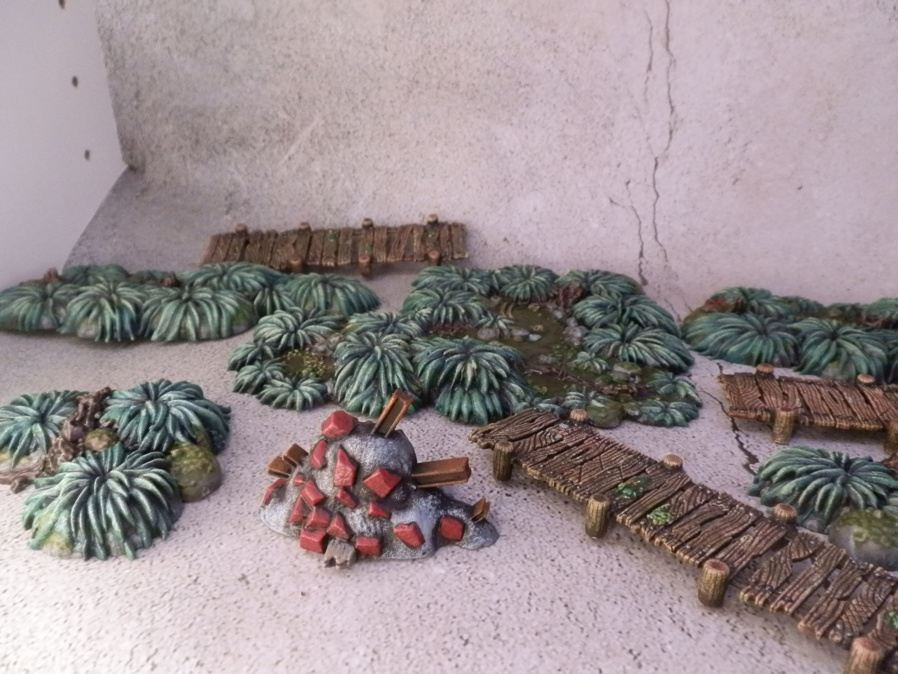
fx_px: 726
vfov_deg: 49.7
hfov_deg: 63.4
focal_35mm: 28
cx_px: 449
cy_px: 337
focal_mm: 5
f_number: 3.1
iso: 400
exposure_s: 1/125
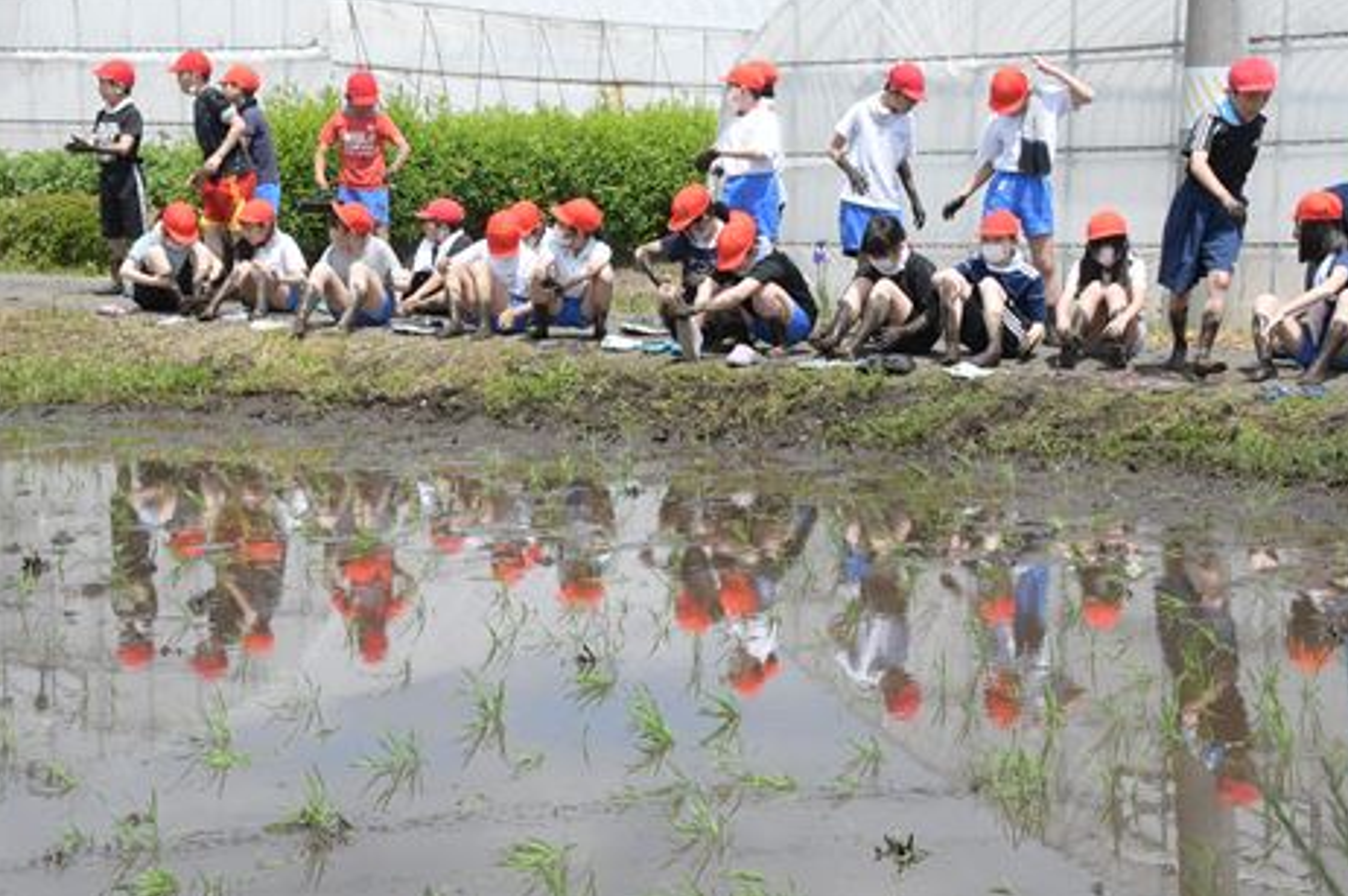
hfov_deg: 31.0
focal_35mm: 65
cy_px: 422
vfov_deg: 20.9
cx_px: 654
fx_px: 2431
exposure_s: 1/1000
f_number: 16
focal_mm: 40
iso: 2000
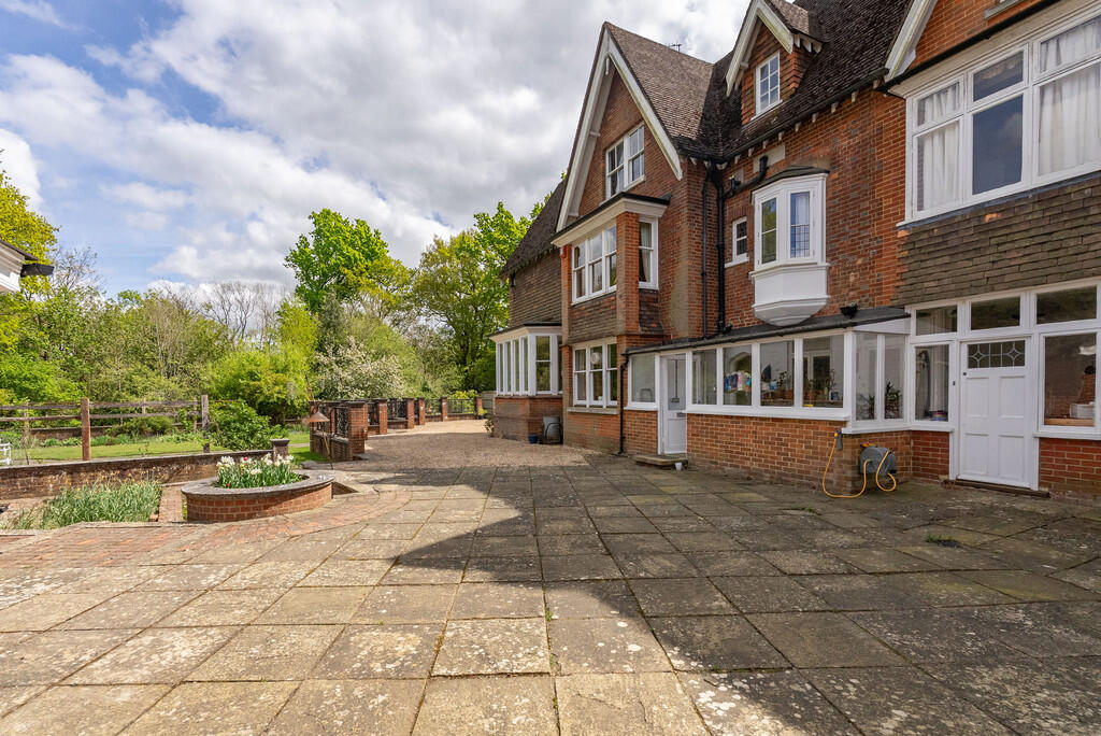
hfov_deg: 96.7
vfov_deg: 73.8
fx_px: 490
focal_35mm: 16
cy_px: 368
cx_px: 550
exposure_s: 1/3200
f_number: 7.1
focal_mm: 16
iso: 1600
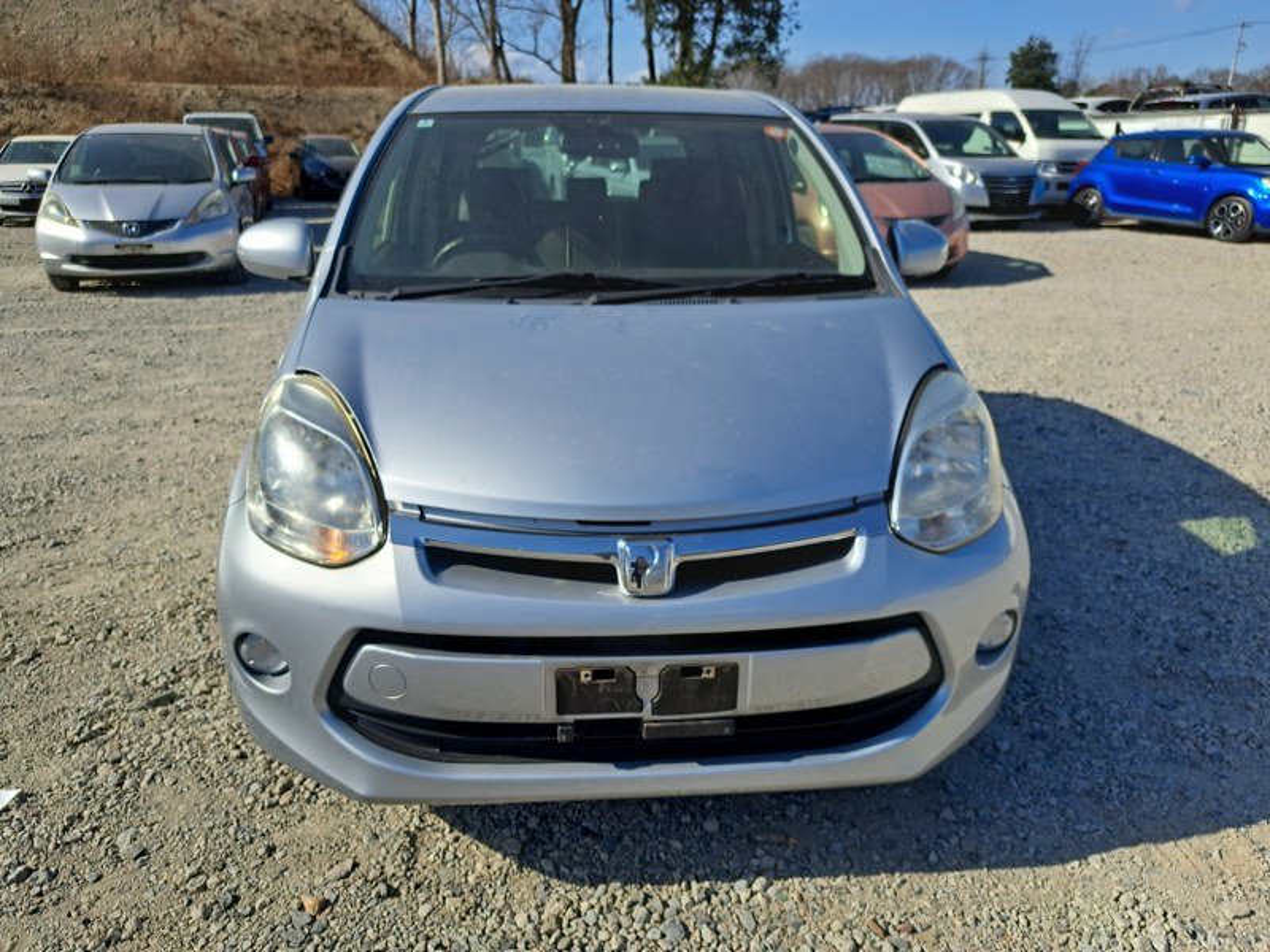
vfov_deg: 56.8
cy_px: 476
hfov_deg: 71.6
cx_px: 635
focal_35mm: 24
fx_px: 881
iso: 50
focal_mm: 5.23
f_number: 1.8
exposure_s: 1/1466
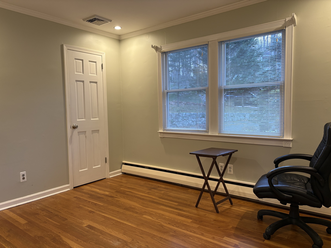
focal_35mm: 26
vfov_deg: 53.1
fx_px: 249
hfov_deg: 67.3
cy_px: 124
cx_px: 166
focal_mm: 5.96
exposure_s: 1/60
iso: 125
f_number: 1.6
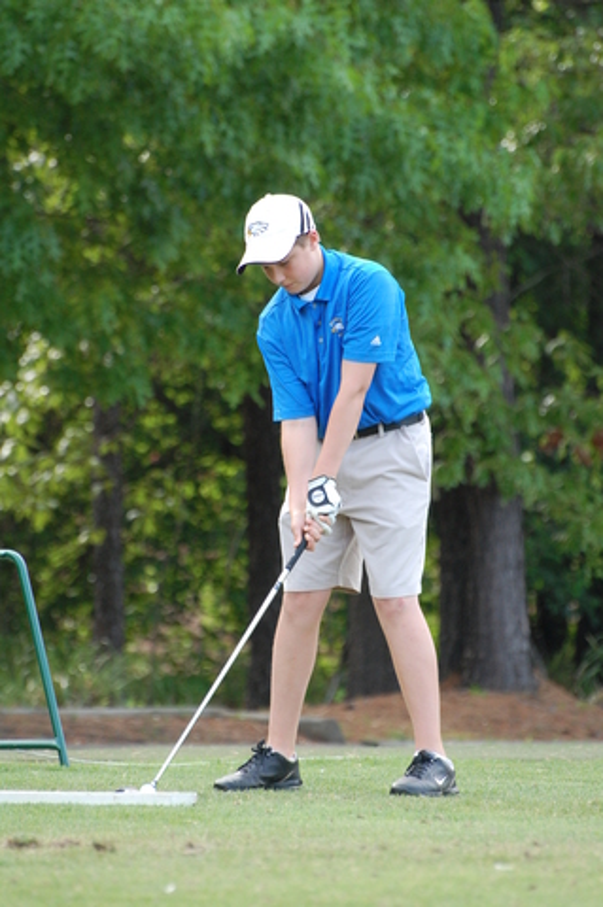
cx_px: 302
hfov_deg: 4.2
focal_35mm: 330
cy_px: 454
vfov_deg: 6.3
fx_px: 8309
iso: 800
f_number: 5.6
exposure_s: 1/320
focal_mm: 220
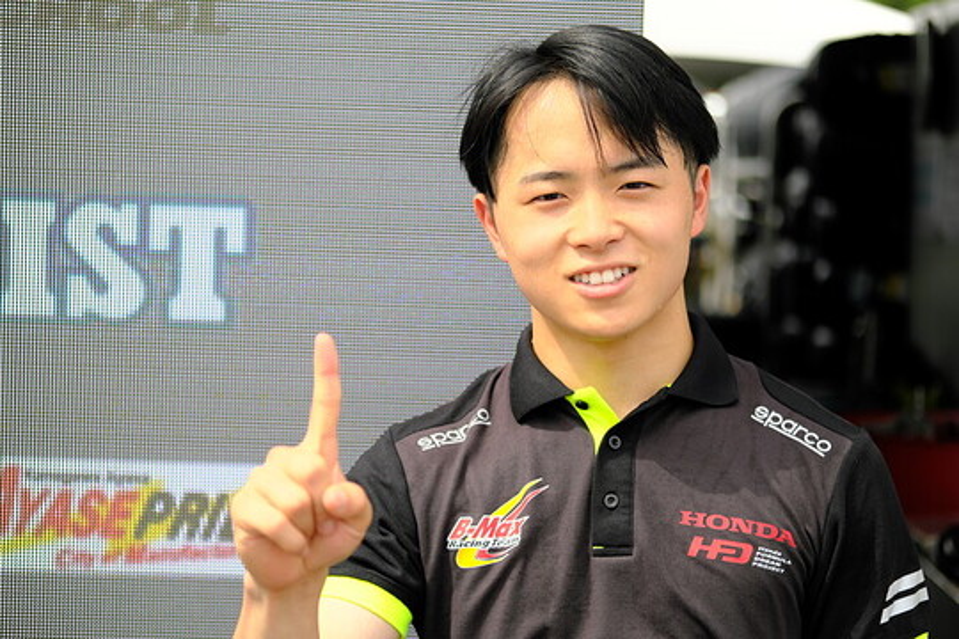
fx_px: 1998
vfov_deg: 18.2
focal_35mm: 75
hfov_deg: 27.0
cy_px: 320
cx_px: 480
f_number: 2
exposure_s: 1/4000
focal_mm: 50
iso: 320
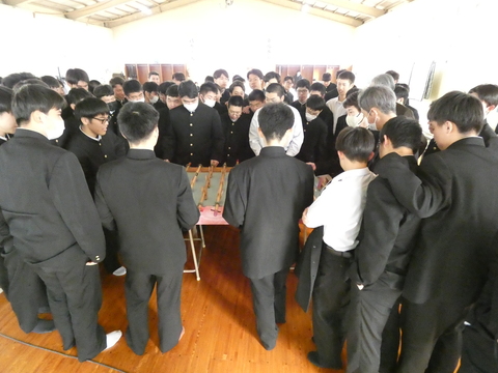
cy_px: 186
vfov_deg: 66.0
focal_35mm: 20
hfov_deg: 81.7
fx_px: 288
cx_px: 249
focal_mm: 3.6
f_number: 2.8
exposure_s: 1/125
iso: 2500
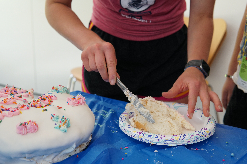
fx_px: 309
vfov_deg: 29.9
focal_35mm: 45
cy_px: 82
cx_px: 124
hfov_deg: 43.6
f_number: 4
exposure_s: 1/160
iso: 640
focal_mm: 30
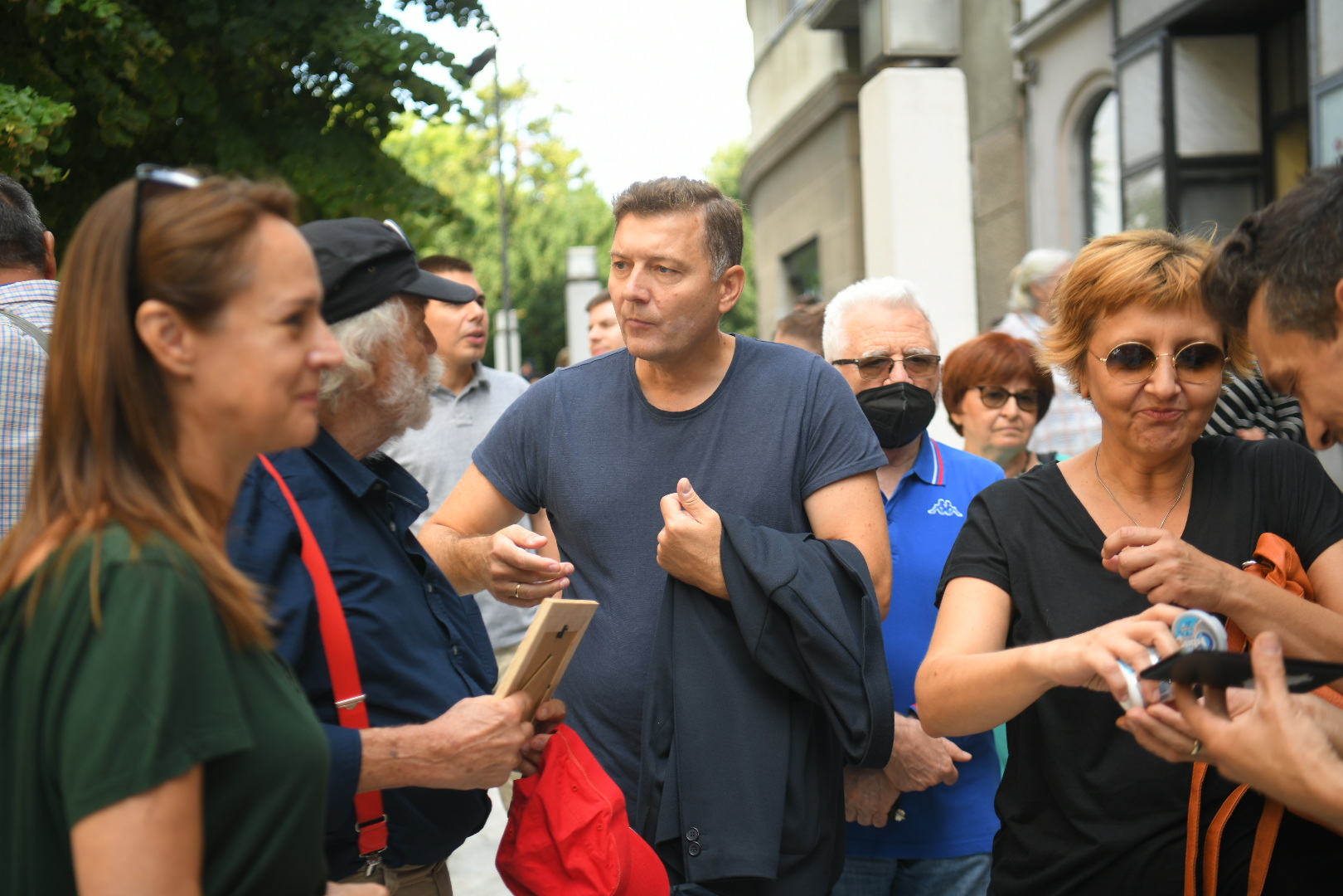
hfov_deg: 41.1
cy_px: 448
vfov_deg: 28.1
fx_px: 1791
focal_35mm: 48
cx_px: 672
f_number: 2.8
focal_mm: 48
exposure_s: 1/400
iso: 200
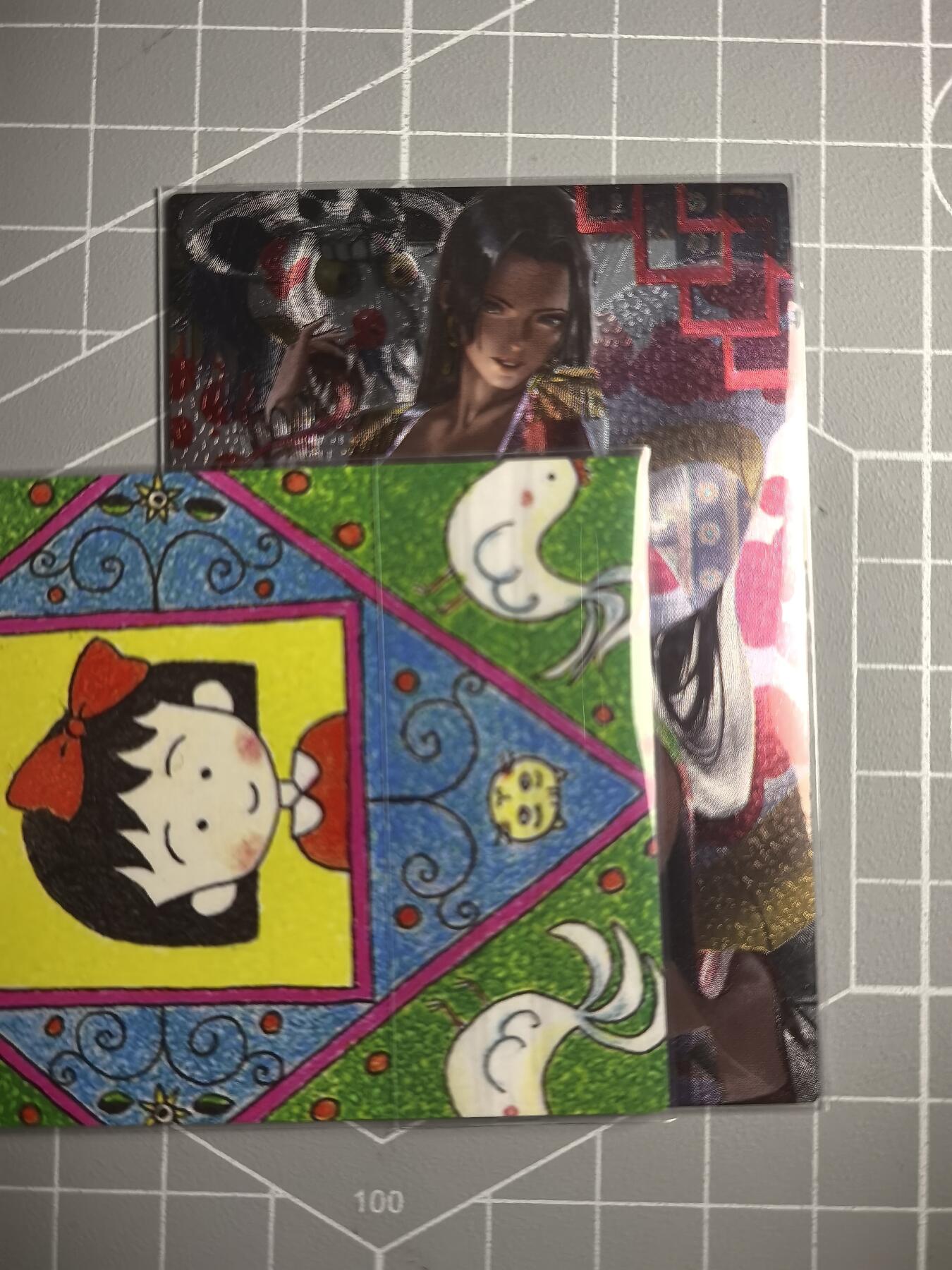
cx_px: 476
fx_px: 990
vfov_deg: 65.3
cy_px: 635
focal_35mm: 27
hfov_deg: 51.4
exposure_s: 1/100
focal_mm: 5.35
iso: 100
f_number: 1.8
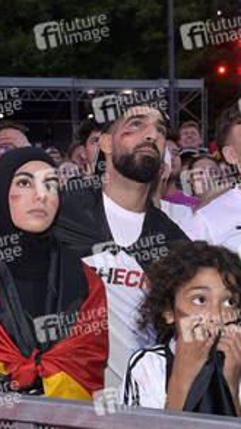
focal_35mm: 71
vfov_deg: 29.7
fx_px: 806
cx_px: 91
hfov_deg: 17.0
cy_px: 215
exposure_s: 1/200
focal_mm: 44
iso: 1600
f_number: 5.6
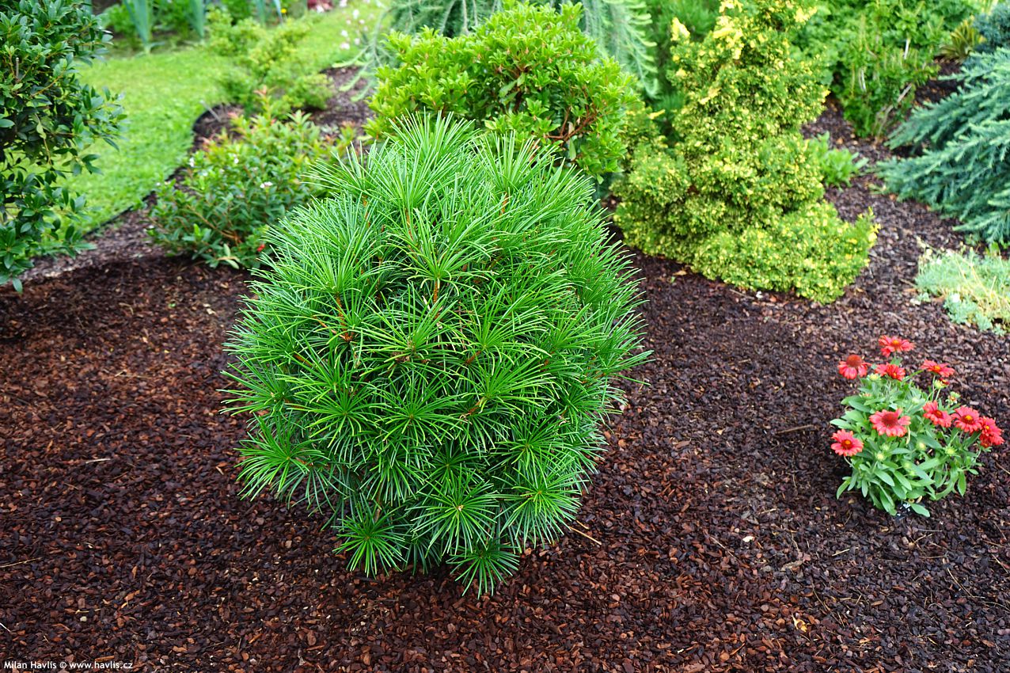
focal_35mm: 36
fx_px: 1010
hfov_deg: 53.1
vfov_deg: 36.9
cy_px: 336
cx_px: 505
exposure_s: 1/60
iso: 100
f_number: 5
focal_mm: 36
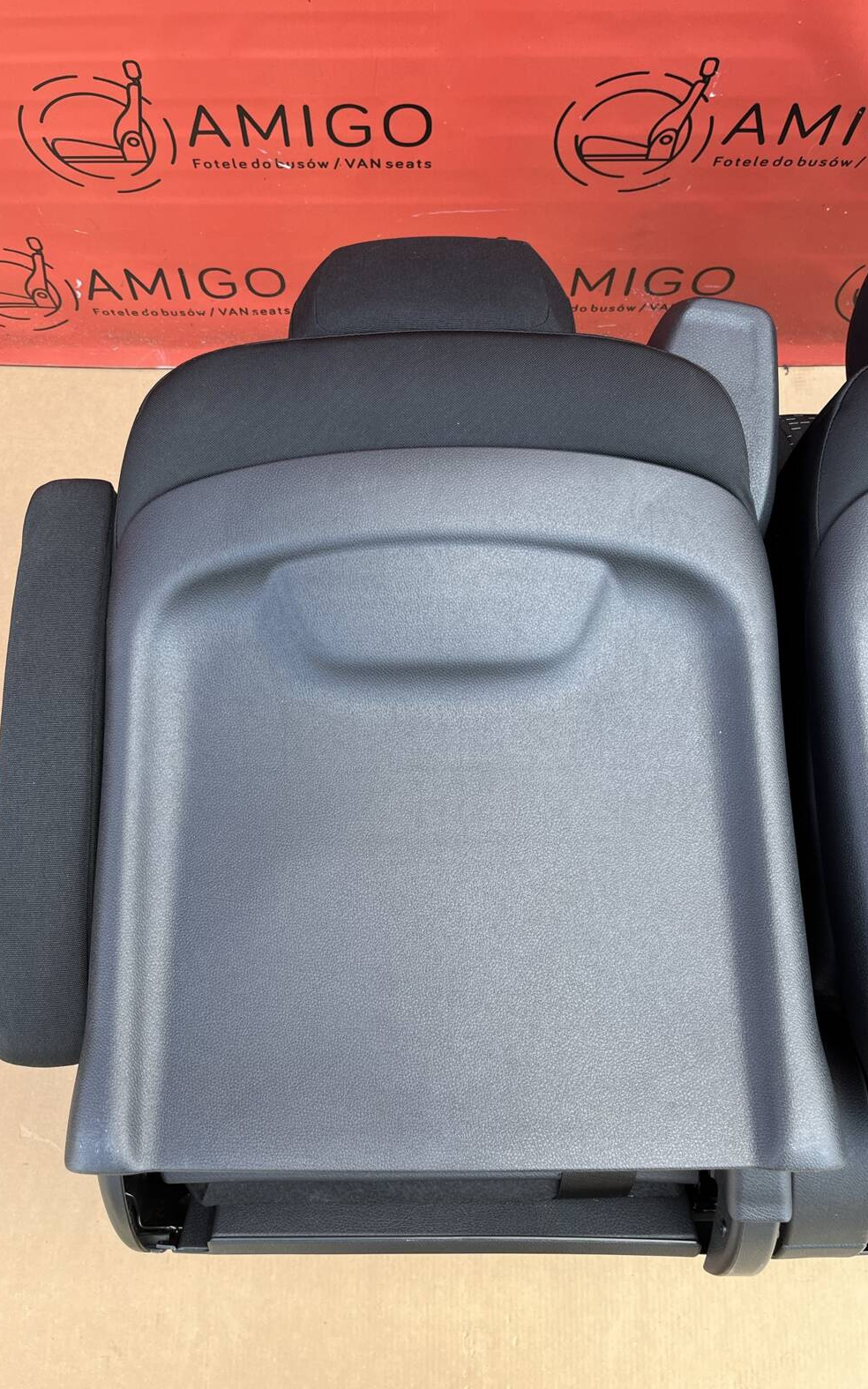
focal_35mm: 28
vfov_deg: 66.5
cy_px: 698
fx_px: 1060
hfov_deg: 44.5
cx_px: 397
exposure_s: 1/121
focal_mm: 5.1
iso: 32
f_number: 1.6
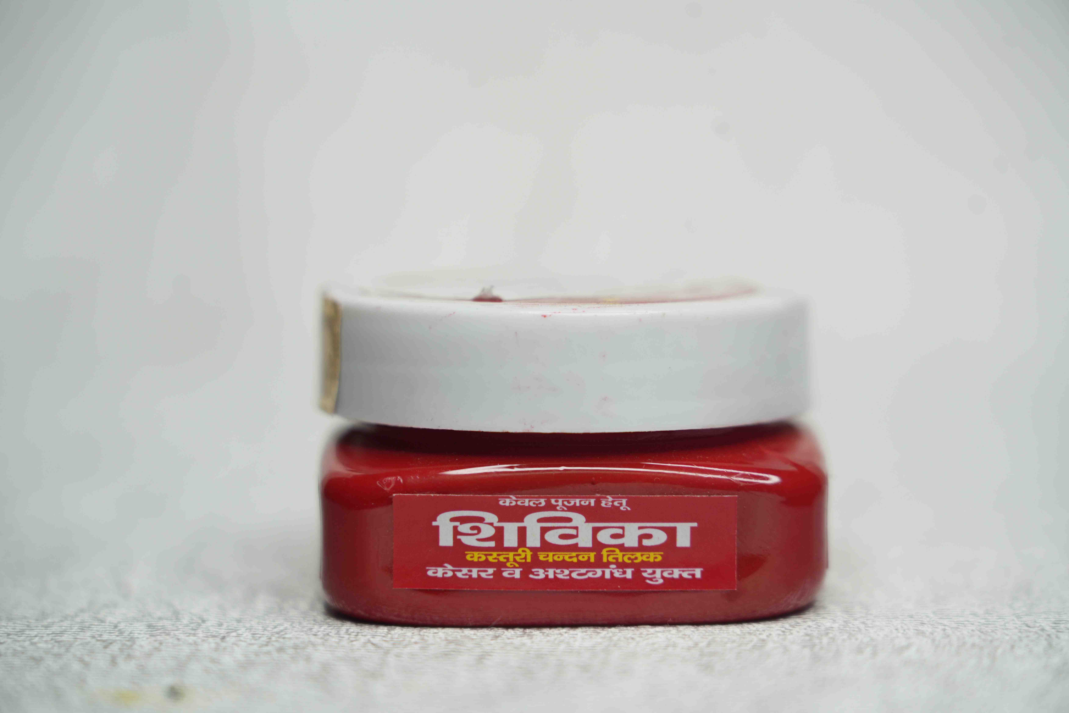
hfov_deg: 19.5
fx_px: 3118
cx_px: 534
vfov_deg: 13.0
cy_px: 356
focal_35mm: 105
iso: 250
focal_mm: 105
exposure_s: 1/125
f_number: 5
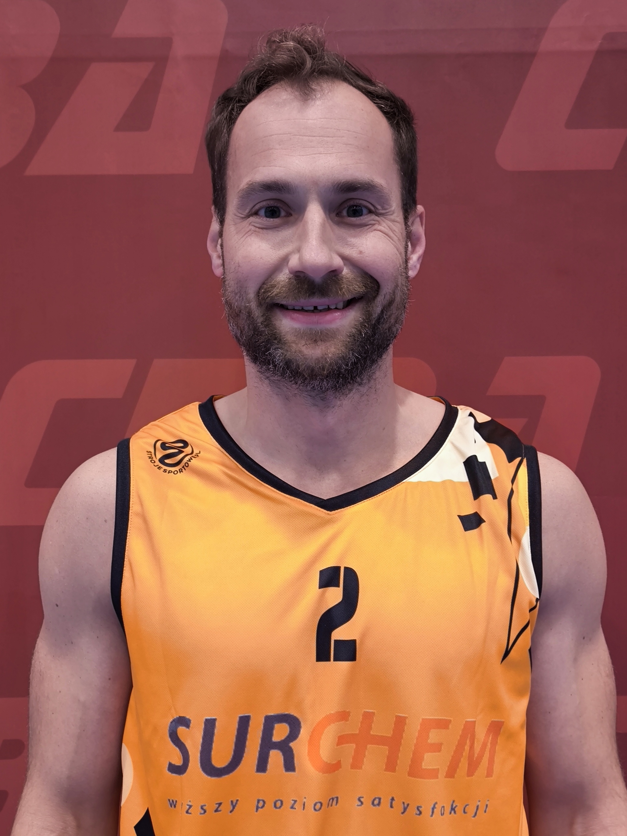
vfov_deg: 61.7
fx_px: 700
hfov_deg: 48.2
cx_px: 314
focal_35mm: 29
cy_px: 418
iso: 200
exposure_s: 1/50
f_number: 1.9
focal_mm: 6.92
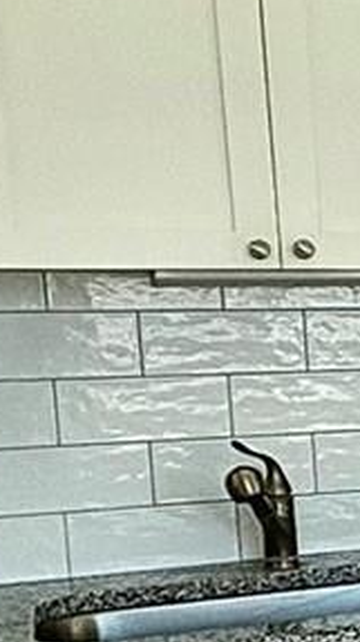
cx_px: 1040
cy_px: 483
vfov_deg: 24.7
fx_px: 1445
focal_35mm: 85
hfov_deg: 10.5
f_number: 2.2
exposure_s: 1/462
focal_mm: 2.22
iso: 40
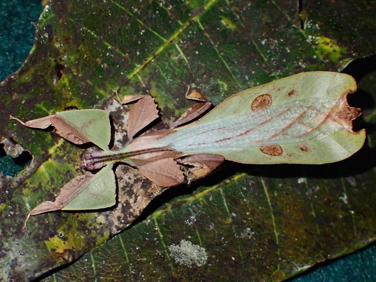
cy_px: 141
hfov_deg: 33.2
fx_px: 630
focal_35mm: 58
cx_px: 188
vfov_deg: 25.2
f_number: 3.5
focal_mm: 10.35
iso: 1000
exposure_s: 1/60
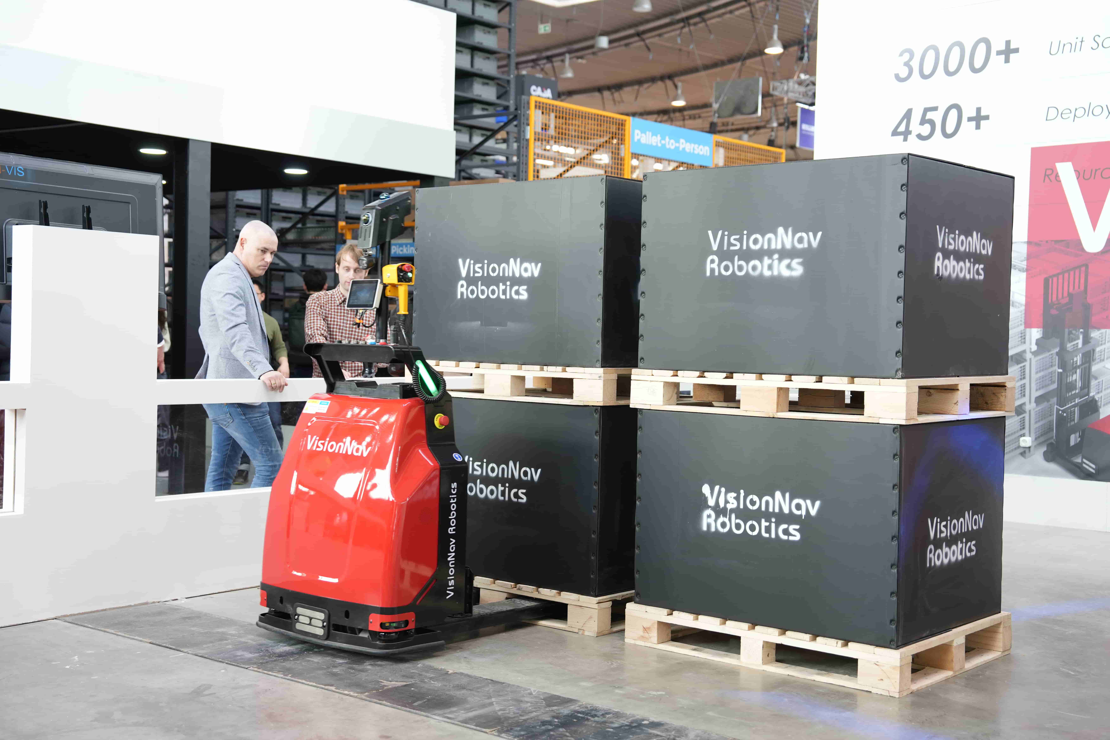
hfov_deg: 42.7
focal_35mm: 46
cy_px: 370
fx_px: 1418
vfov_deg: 29.2
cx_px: 555
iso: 320
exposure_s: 1/80
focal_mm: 46
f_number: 3.2
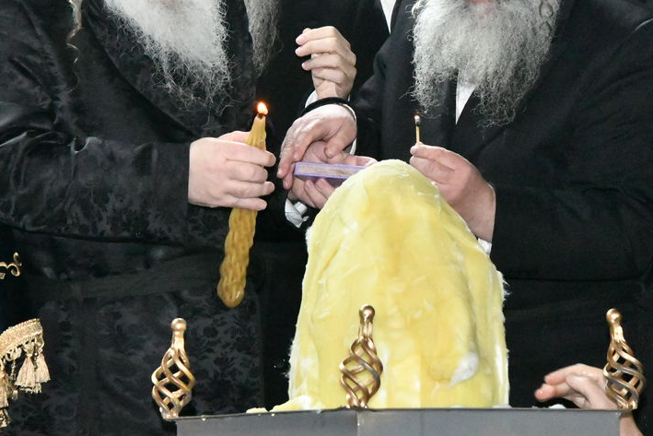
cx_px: 378
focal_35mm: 296
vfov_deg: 4.6
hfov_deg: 7.0
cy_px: 13
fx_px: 5370
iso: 25600
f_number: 10
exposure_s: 1/160
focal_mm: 150
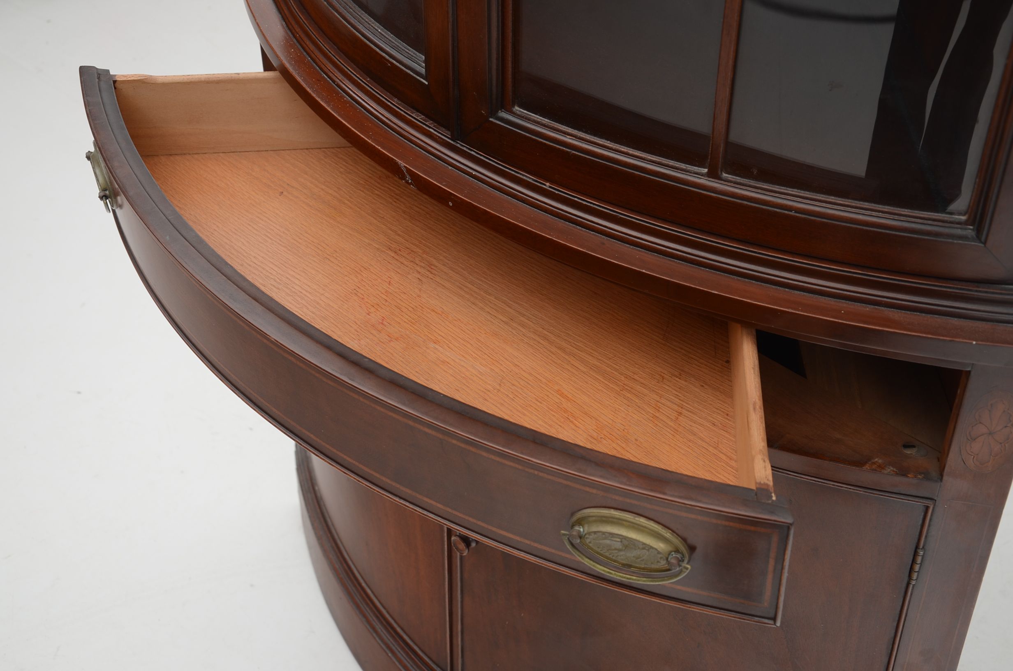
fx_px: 1432
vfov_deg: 26.4
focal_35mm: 51
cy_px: 336
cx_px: 506
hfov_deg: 39.0
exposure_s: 1/60
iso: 160
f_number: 5
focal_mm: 34
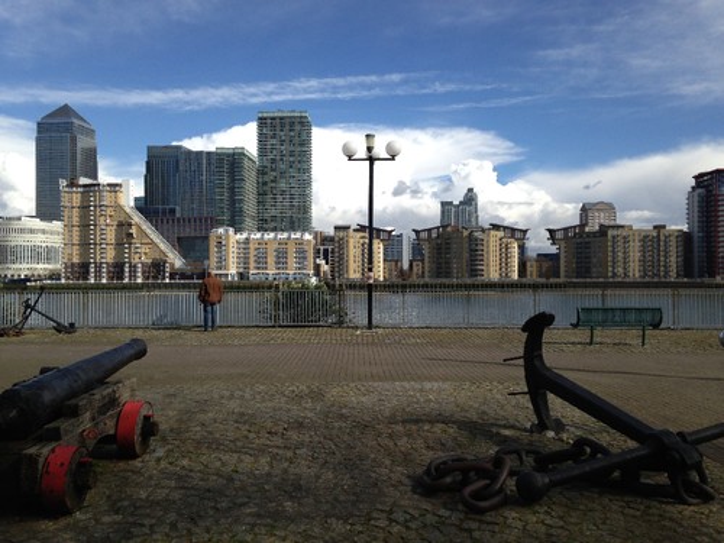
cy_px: 272
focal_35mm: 33
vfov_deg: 42.9
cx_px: 362
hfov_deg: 55.4
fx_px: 690
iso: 64
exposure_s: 1/2169
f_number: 2.4
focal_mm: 4.12
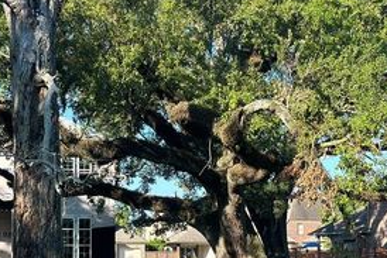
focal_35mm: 91
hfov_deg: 22.4
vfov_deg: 14.9
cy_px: 219
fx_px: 979
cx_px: 195
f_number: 1.78
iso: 80
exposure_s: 1/1289
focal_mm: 6.86
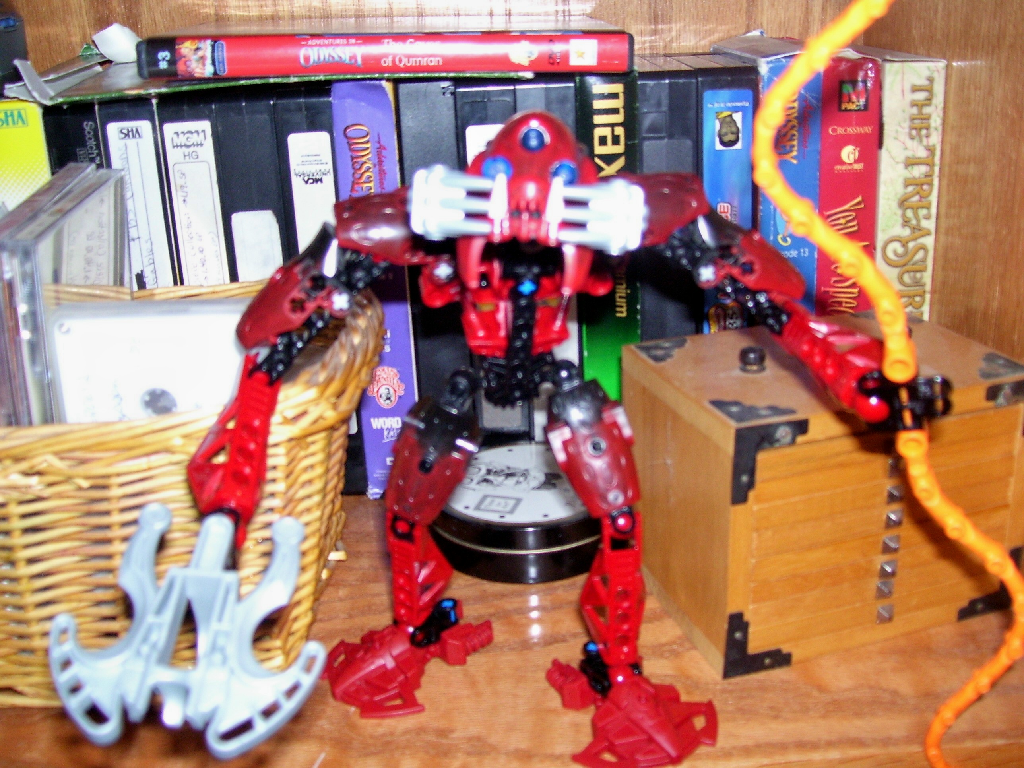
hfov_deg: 50.1
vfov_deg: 38.7
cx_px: 512
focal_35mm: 37
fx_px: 1095
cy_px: 384
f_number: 2.7
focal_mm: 6
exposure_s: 1/60
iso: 125
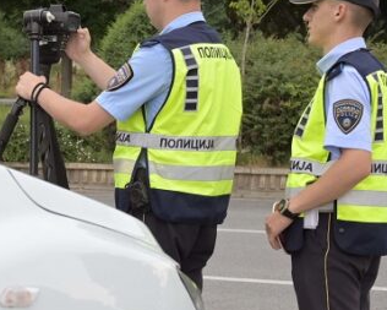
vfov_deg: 13.8
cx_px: -85
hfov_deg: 16.5
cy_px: 273
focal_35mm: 111
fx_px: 1272
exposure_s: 1/800
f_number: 5
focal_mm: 35
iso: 500
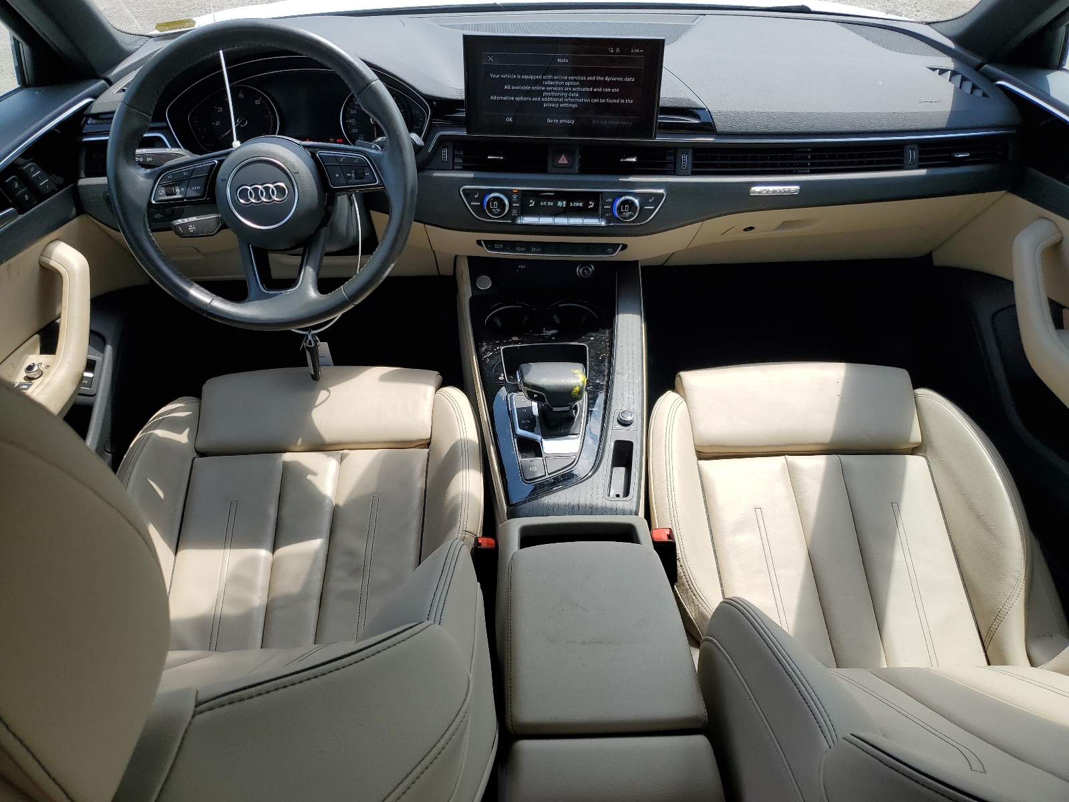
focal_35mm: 26
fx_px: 803
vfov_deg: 53.1
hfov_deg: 67.3
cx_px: 534
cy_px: 401
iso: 50
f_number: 1.5
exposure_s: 1/1250
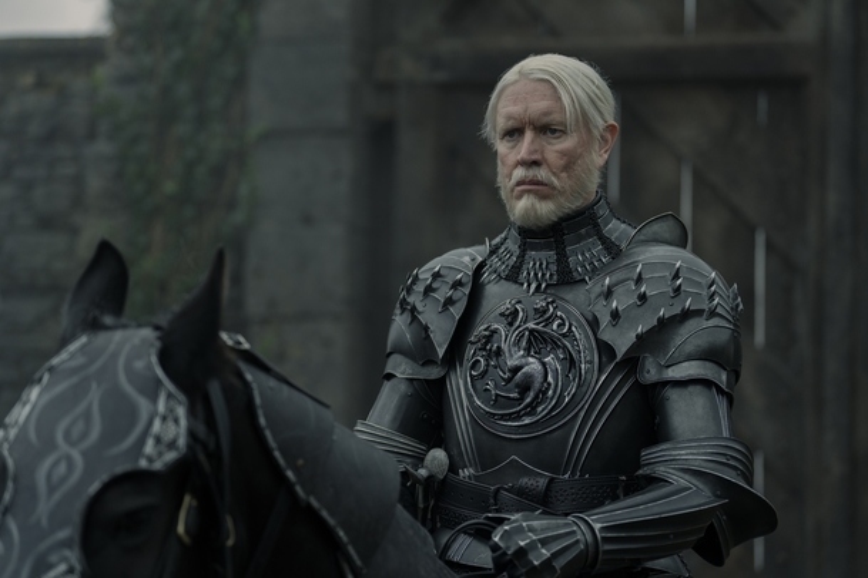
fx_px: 2314
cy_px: 289
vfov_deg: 14.3
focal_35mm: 96
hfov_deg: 21.2
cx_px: 434
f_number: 2.8
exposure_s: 1/320
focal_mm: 96
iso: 640
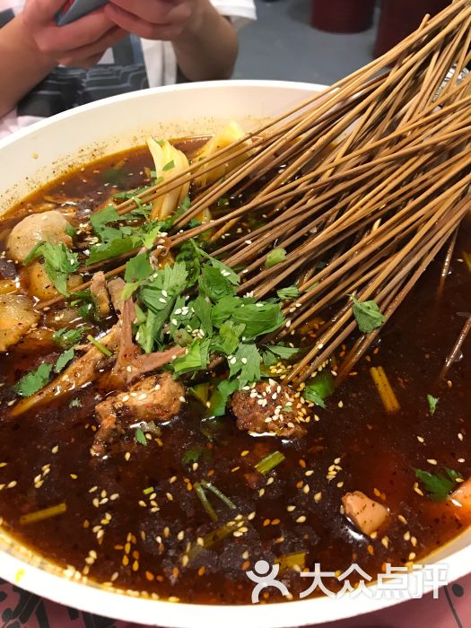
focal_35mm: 28
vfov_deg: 63.4
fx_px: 508
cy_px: 314
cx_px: 236
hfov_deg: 49.7
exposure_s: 1/16
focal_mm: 3.99
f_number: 1.8
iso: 100
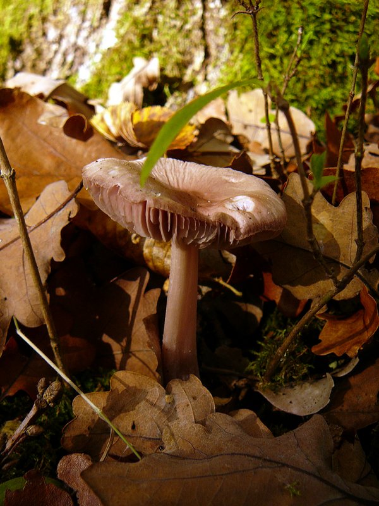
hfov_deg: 40.7
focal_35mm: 35
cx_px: 190
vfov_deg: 52.6
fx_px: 511
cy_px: 253
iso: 80
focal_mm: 5.2
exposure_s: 1/80
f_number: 2.8
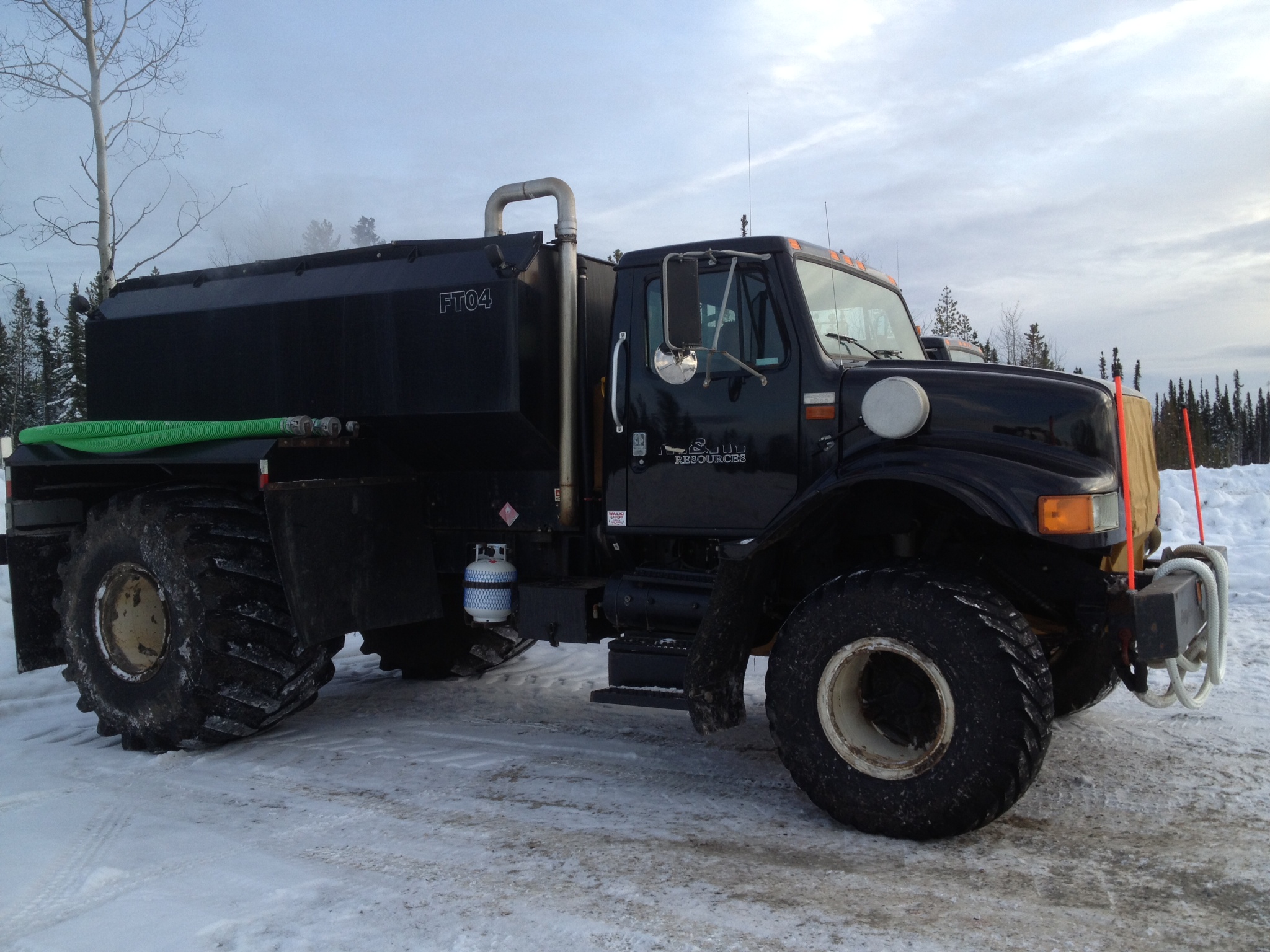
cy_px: 476
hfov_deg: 52.6
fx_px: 1284
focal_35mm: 35
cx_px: 635
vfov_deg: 40.7
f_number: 2.4
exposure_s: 1/179
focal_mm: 4.28
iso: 50
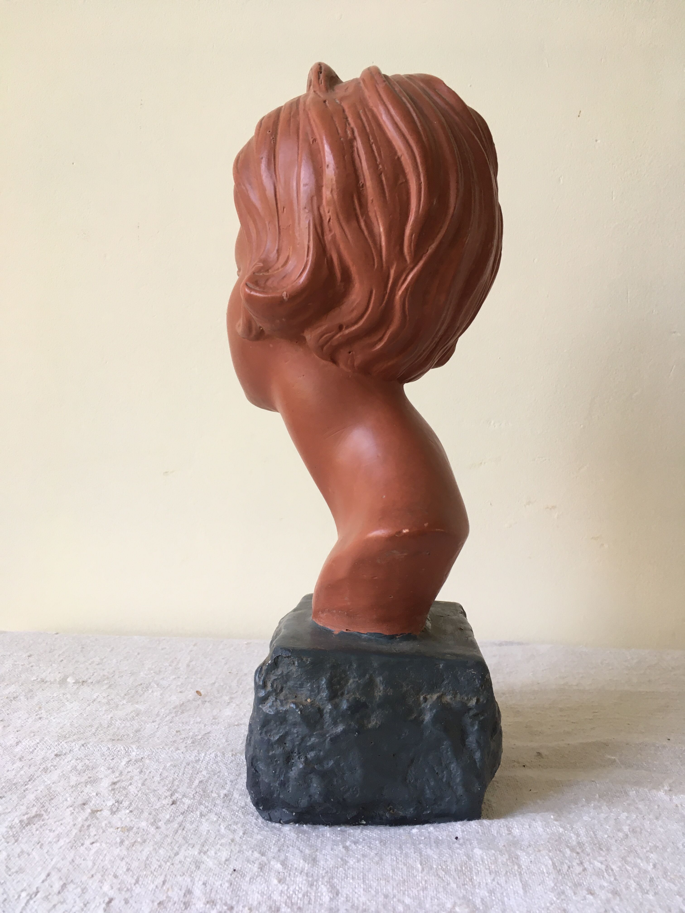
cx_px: 342
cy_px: 456
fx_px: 765
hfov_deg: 48.2
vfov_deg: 61.7
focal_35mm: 29
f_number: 2.2
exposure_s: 1/33
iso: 25
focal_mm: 4.15
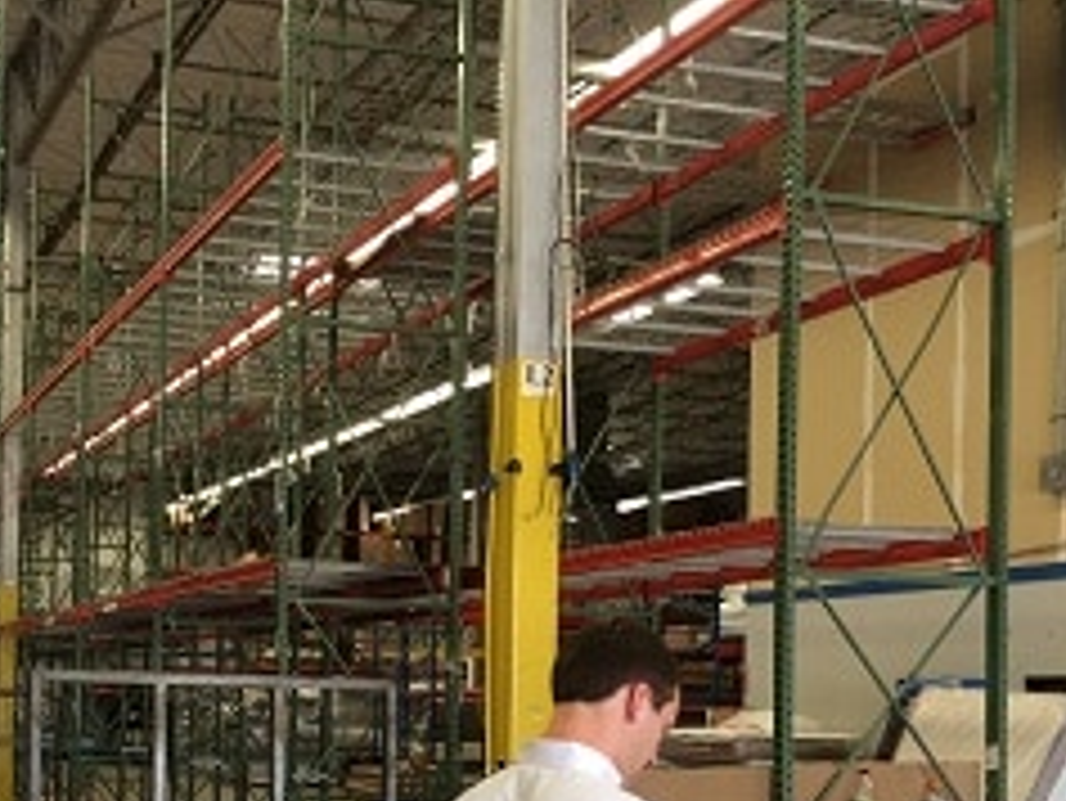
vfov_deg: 28.9
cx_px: 184
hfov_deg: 37.2
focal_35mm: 49
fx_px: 1510
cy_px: 670
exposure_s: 1/30
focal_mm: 4.15
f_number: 2.2
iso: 50
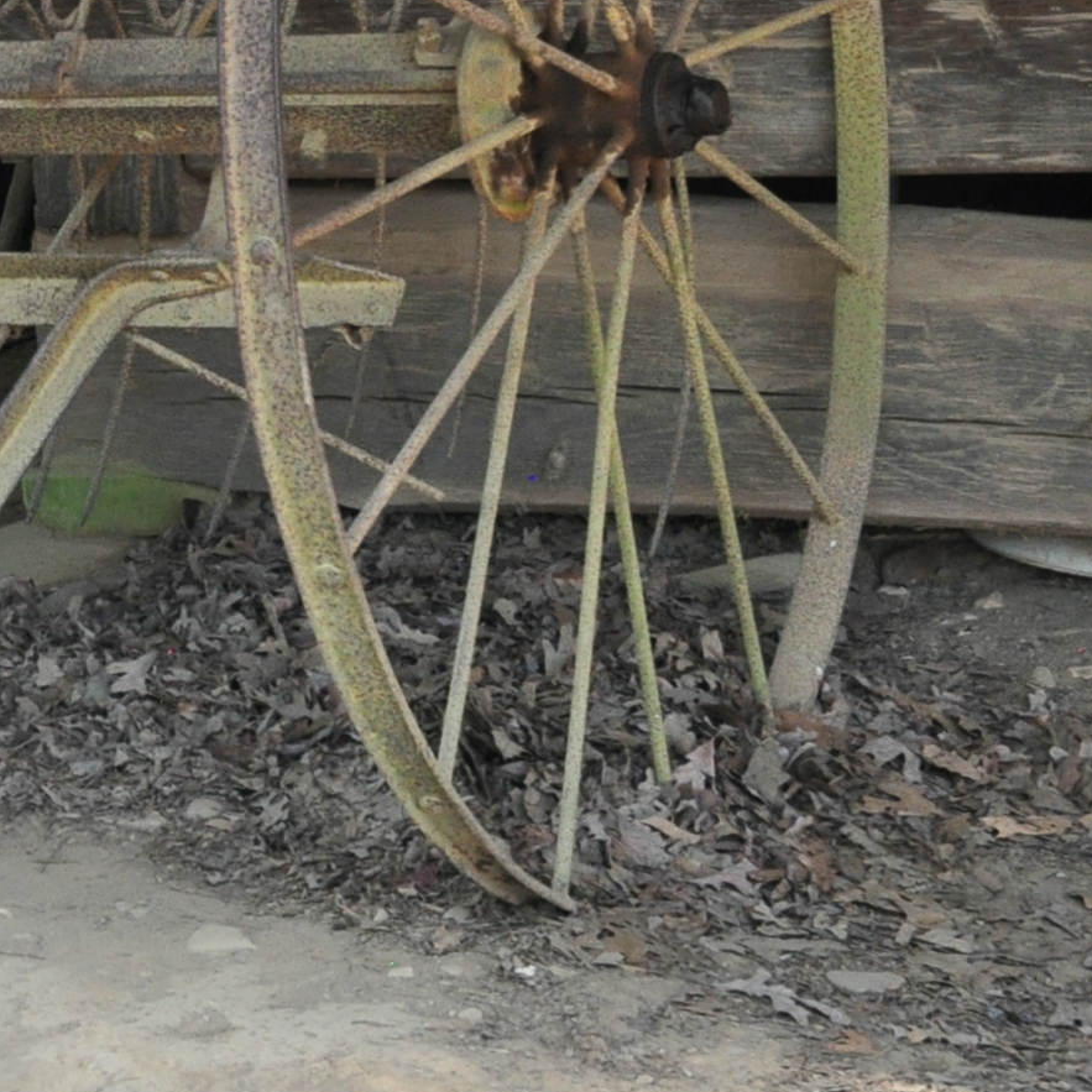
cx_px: -507
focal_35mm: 135
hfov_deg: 12.4
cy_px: 116
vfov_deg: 12.9
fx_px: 4802
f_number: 8
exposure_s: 1/60
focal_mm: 29
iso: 800
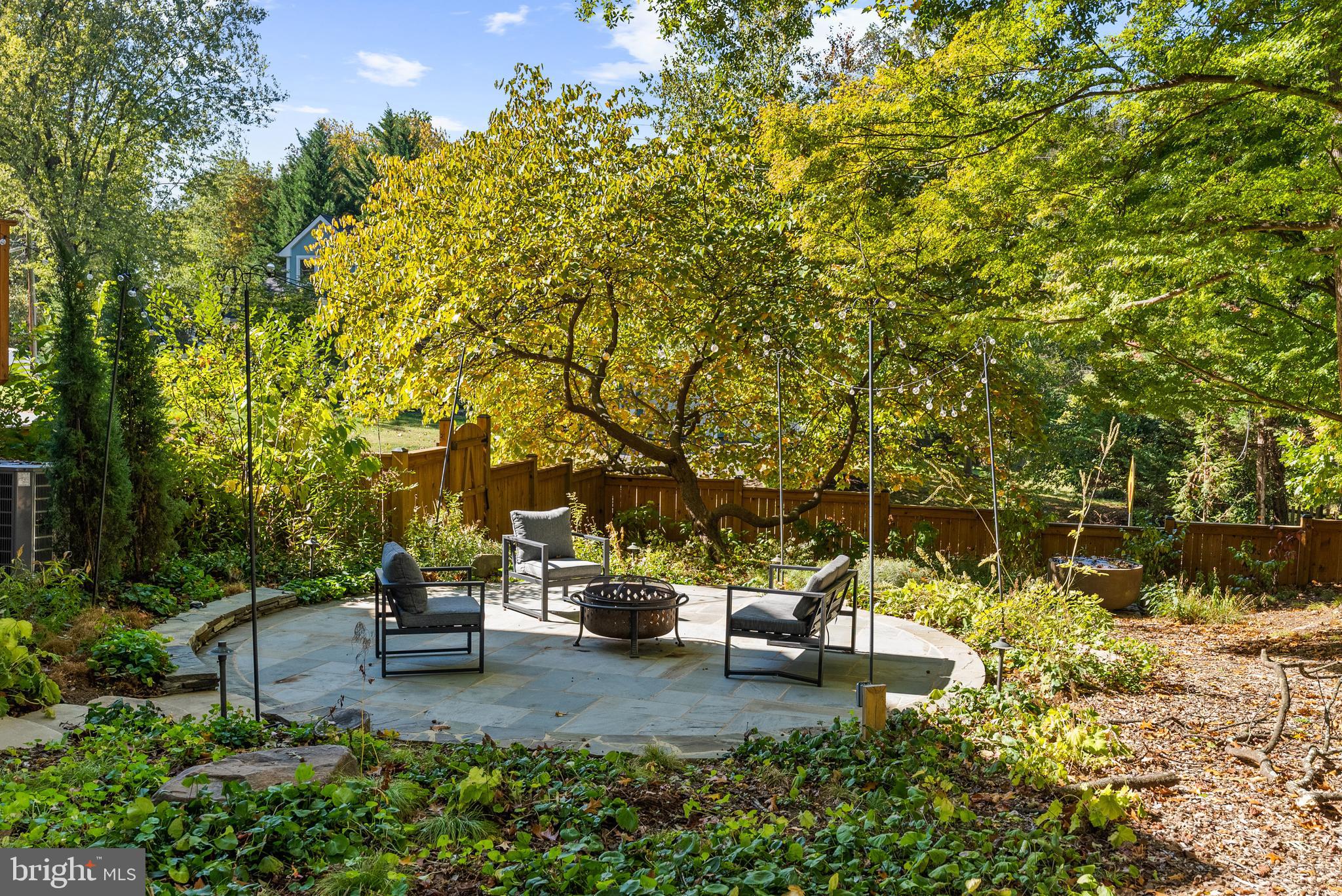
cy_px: 448
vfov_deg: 39.4
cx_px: 671
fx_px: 1249
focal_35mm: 34
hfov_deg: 56.5
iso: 250
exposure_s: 1/200
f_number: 5.6
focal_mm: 33.5
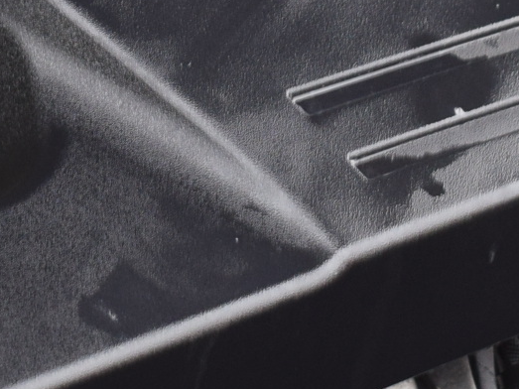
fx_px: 4212
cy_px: 83
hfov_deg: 7.1
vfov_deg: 5.3
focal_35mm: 281
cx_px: 223
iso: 400
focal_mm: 34
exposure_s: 1/60
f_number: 4.5
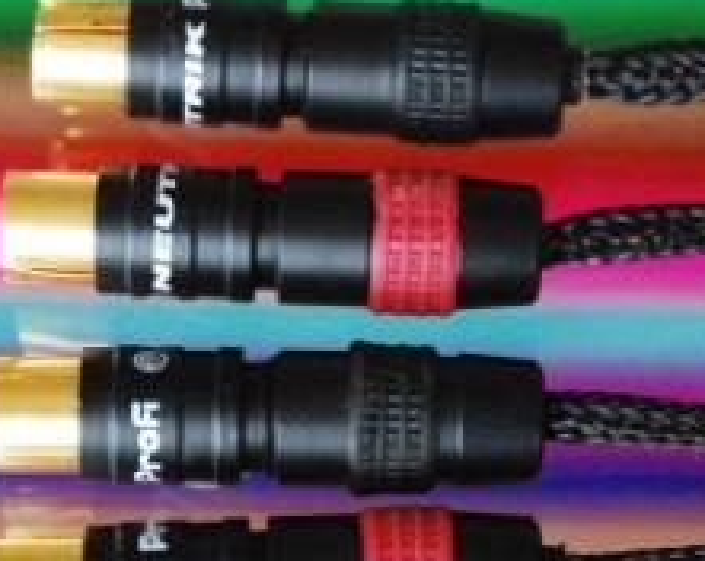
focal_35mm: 189
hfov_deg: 10.2
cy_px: 351
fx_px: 3937
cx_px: 338
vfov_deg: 8.2
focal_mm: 66
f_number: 5.3
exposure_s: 1/60
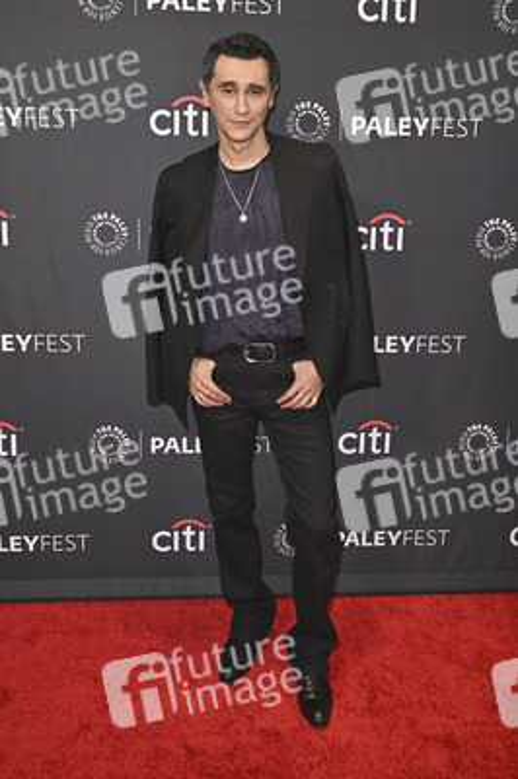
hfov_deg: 37.8
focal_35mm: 35
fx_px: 757
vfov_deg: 54.5
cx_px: 259
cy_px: 390
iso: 2500
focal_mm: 35
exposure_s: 1/320
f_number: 5.6
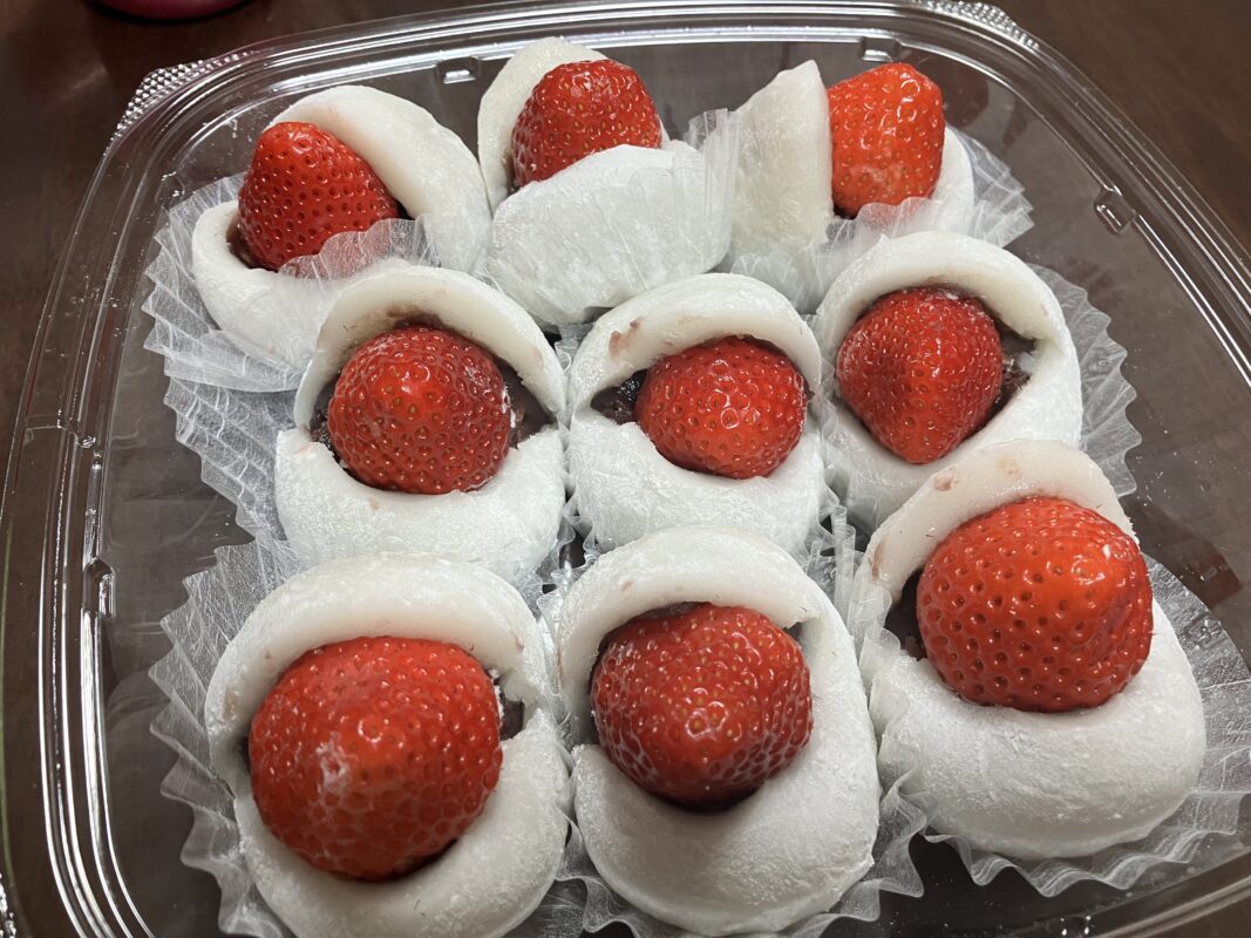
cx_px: 626
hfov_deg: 63.4
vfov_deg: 49.7
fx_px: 1012
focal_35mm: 28
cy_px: 469
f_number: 1.8
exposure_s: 1/59
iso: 100
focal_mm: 3.99
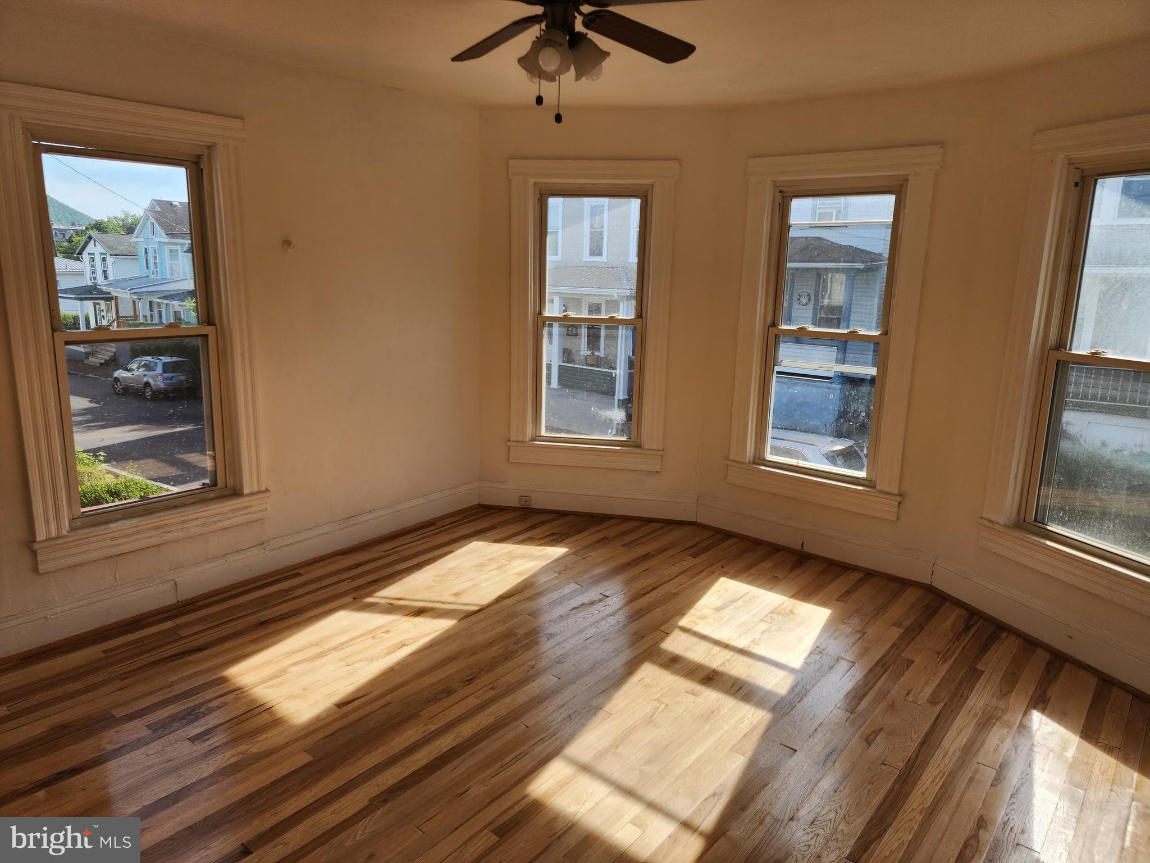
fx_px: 764
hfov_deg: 73.9
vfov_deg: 58.9
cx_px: 575
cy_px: 432
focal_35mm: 23
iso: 12
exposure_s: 1/300
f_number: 1.8
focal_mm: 6.4
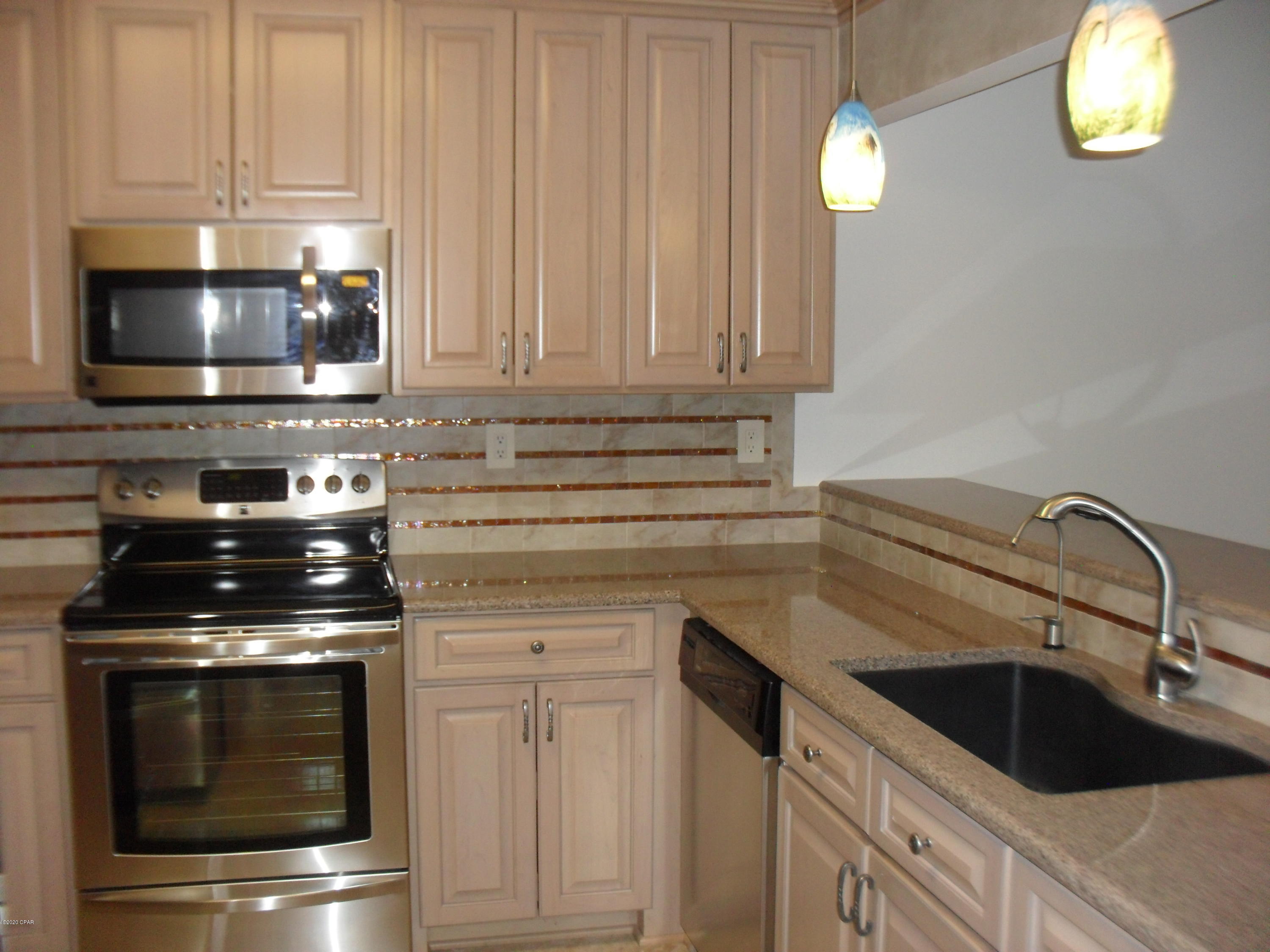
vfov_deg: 40.7
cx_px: 635
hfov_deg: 52.6
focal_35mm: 35
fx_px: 1284
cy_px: 476
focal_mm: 6.3
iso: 200
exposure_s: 1/45
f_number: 3.2
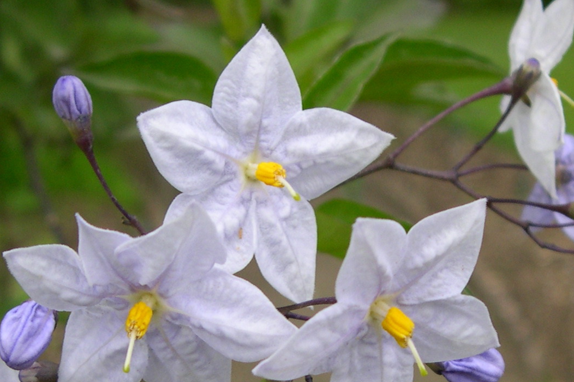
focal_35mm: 62
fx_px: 988
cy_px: 288
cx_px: 290
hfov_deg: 32.4
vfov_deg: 21.7
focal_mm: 8
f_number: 2.8
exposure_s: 1/277
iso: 100
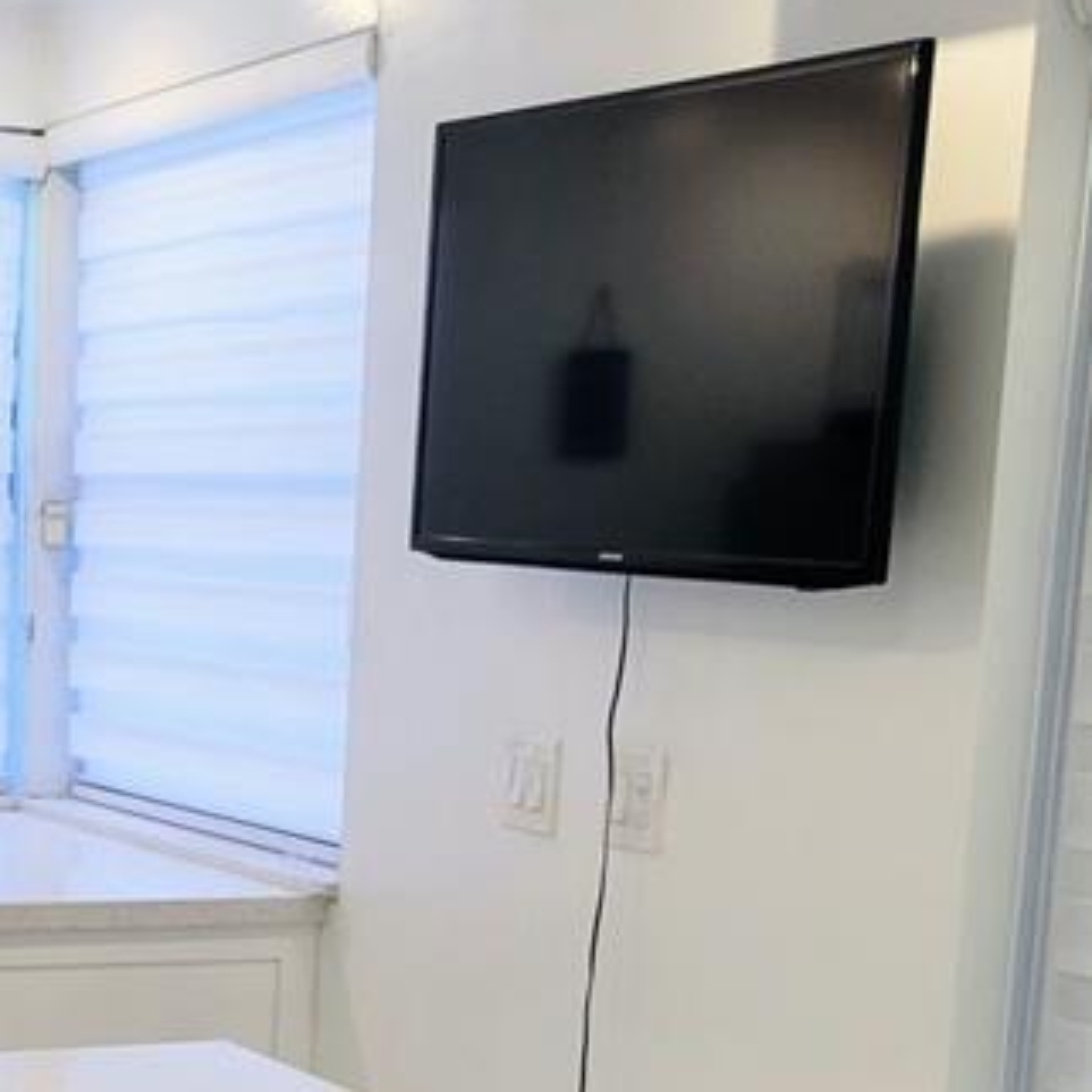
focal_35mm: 86
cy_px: 990
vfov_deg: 19.8
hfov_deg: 19.6
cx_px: 3
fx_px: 3069
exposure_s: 1/120
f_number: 1.8
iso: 80
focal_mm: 5.4
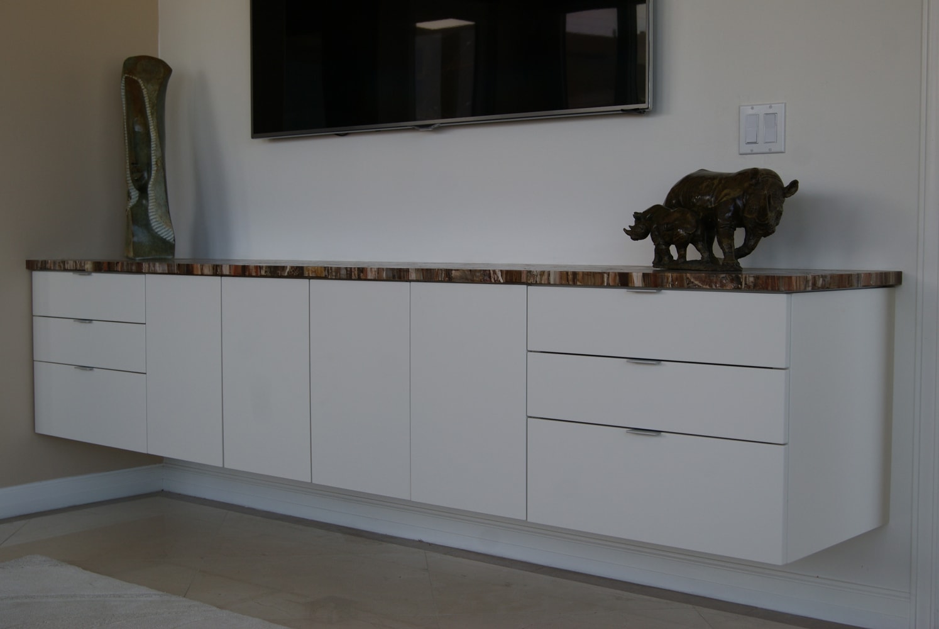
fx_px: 1175
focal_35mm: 45
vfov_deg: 29.9
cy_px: 314
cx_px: 470
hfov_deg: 43.6
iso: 100
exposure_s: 1/60
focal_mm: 30
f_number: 5.6
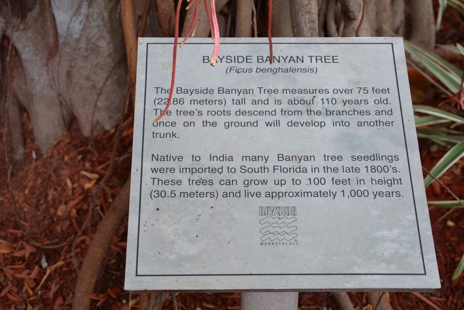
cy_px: 143
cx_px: 235
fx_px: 825
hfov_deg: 31.4
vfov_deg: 21.2
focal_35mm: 64
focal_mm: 38
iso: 320
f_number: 5.6
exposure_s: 1/125
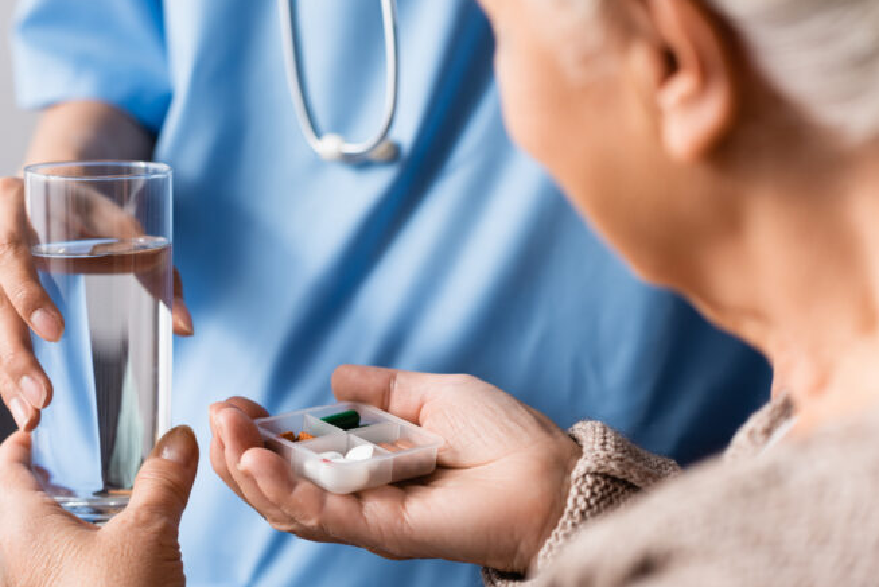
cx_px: 366
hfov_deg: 20.4
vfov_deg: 13.7
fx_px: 2443
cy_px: 309
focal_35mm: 100
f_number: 2.8
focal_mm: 85
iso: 100
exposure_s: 1/200
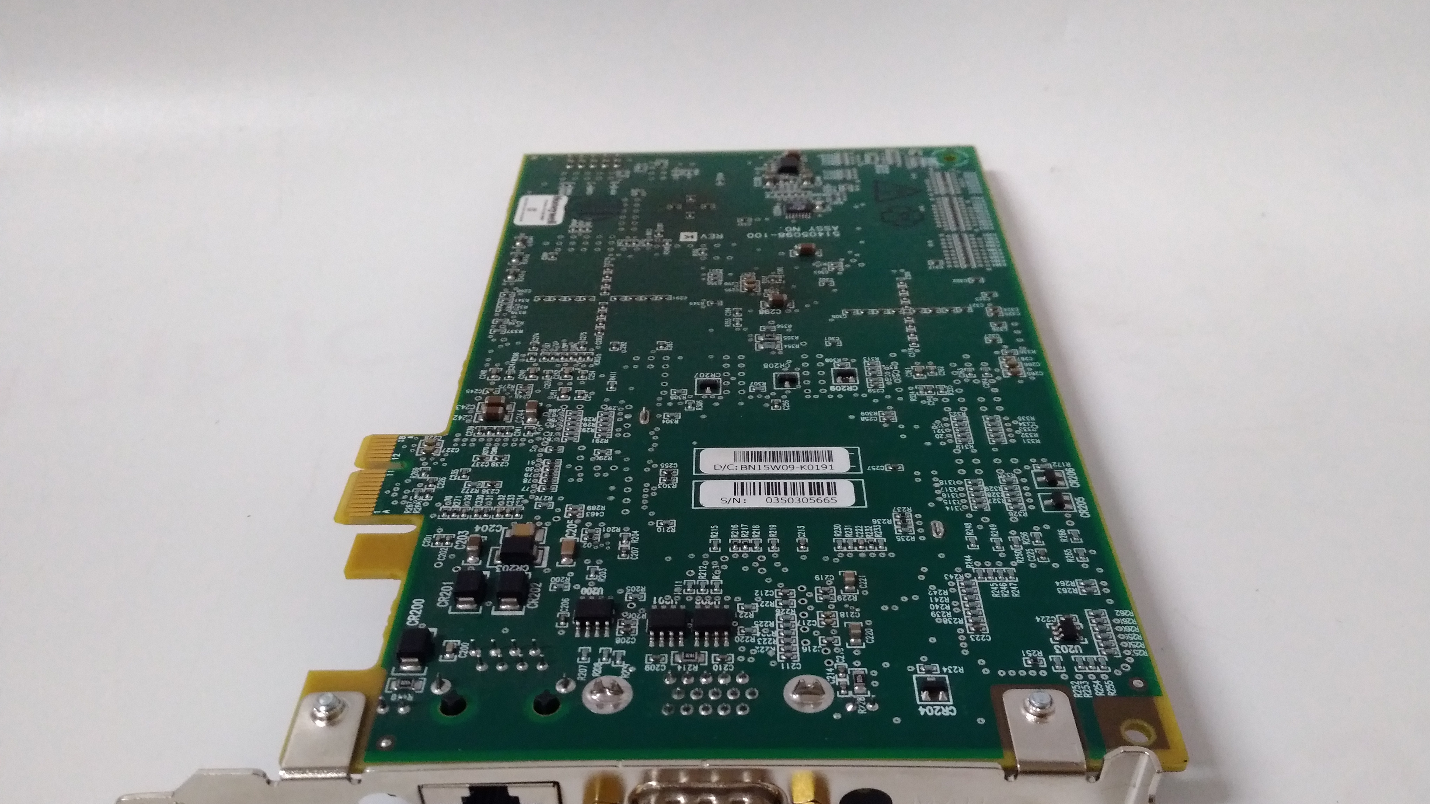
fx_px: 1137
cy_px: 527
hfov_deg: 64.3
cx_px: 726
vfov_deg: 38.6
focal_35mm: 30
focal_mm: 3.79
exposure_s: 1/33
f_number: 2
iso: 565
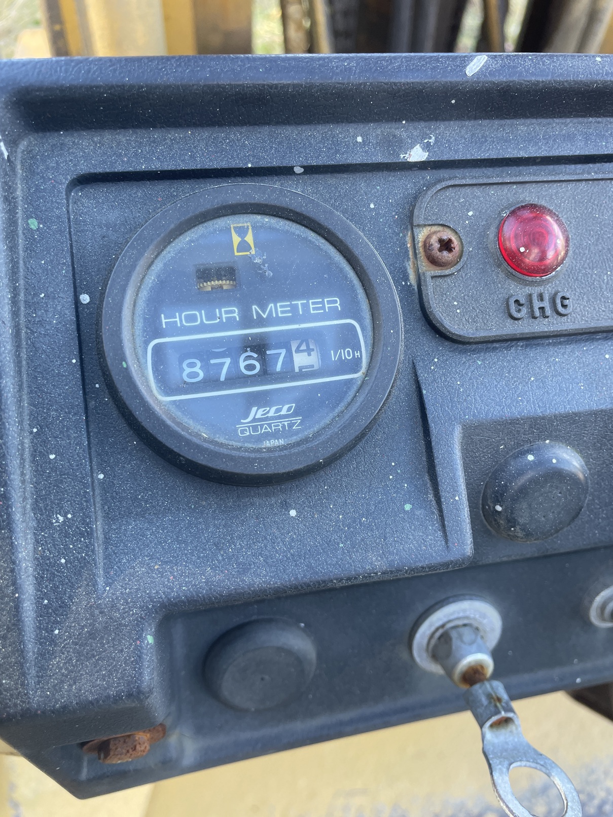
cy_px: 408
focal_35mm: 26
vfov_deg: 67.3
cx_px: 306
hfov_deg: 53.1
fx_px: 614
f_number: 1.6
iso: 64
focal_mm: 4.2
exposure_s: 1/121
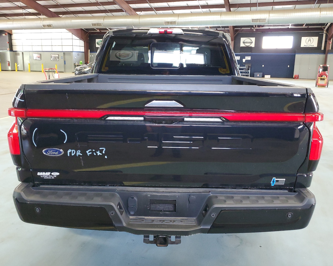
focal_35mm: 28
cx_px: 164
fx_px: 276
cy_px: 130
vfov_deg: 51.5
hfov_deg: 62.2
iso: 274
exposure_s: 1/60.2
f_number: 1.5
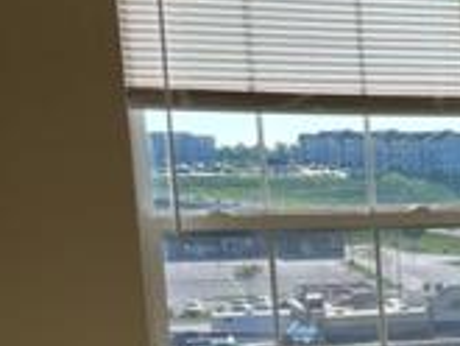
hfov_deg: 16.4
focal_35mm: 101
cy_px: 363
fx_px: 1343
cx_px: 822
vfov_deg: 14.4
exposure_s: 1/975
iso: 50
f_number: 1.6
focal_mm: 5.1
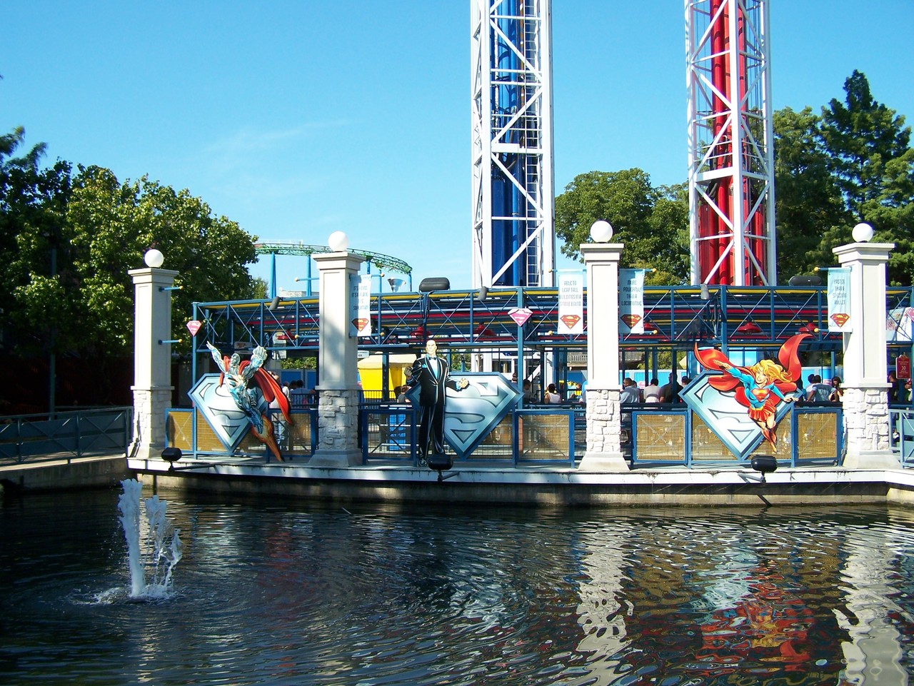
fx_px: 1004
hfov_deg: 49.0
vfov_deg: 37.7
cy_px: 343
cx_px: 457
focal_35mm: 38
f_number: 2.8
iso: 80
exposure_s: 1/1000
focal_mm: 6.3
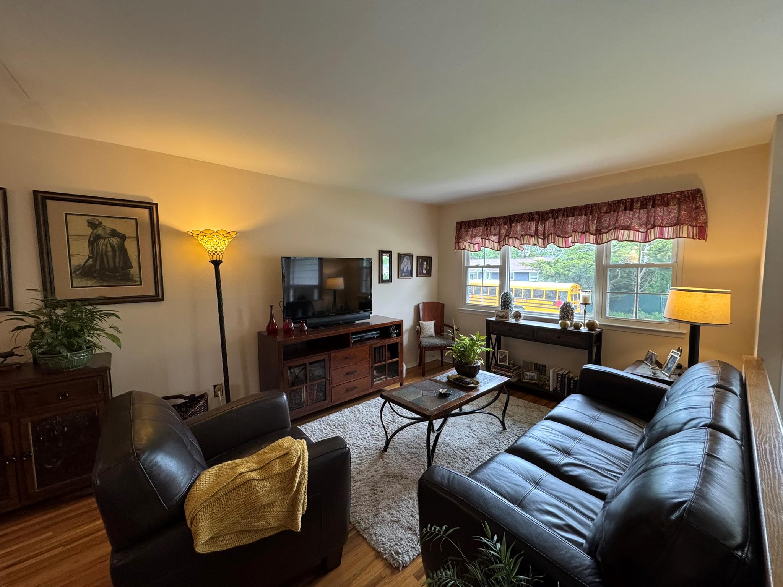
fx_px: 317
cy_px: 294
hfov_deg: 102.1
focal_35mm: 14
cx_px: 392
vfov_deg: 85.7
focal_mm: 2.22
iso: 250
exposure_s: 1/120
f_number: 2.2
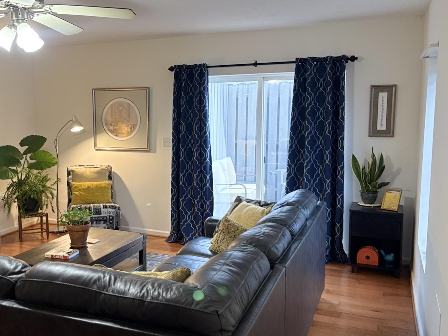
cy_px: 164
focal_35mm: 39
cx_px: 120
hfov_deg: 46.4
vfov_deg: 36.8
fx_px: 505
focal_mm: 5.96
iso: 200
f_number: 1.6
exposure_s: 1/60
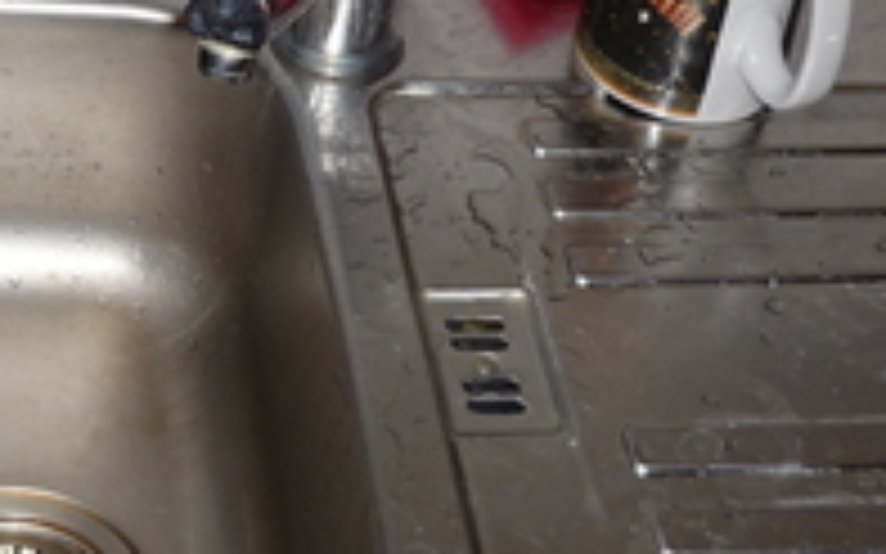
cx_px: 153
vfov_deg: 16.3
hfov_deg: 25.3
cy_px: 216
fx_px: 1931
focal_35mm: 80
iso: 100
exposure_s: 1/30
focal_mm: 5.5
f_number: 2.8
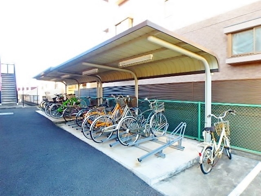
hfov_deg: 79.0
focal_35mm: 21
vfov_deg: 63.4
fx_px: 158
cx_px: 130
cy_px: 98
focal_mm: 3.7
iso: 125
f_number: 3.5
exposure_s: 1/60
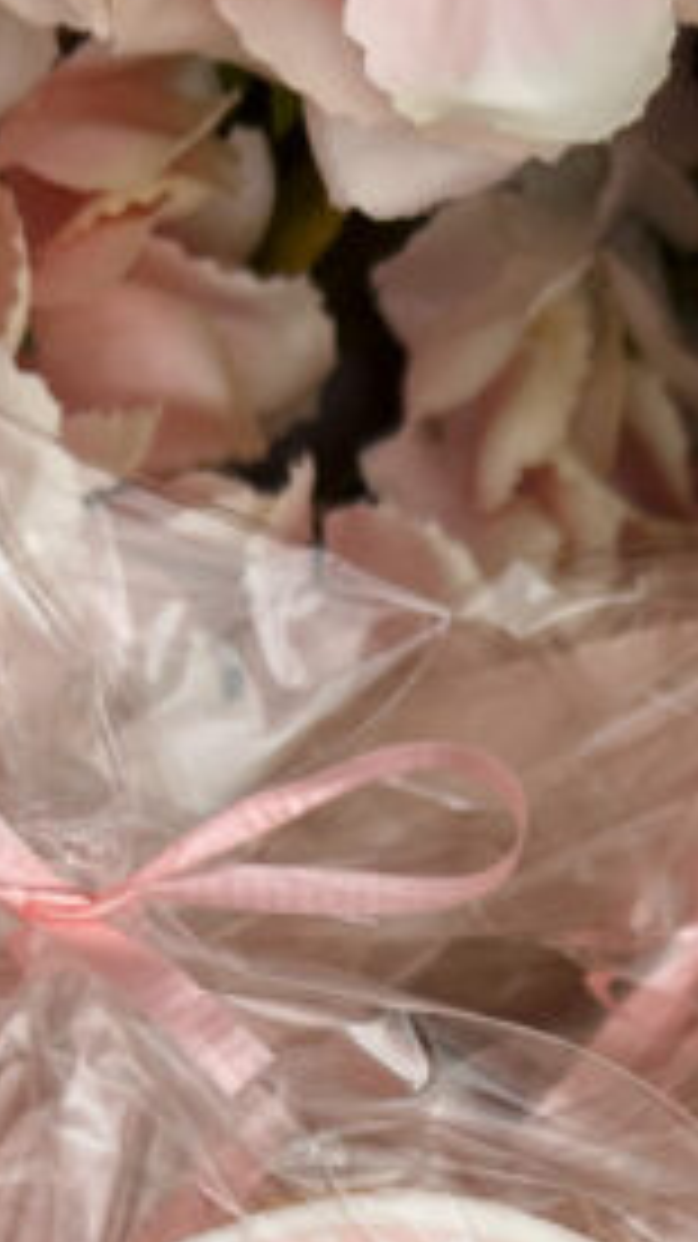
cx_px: 907
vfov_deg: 25.3
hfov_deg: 15.1
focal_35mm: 76
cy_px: 1449
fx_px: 2504
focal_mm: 5.7
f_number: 1.5
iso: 32
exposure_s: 1/121
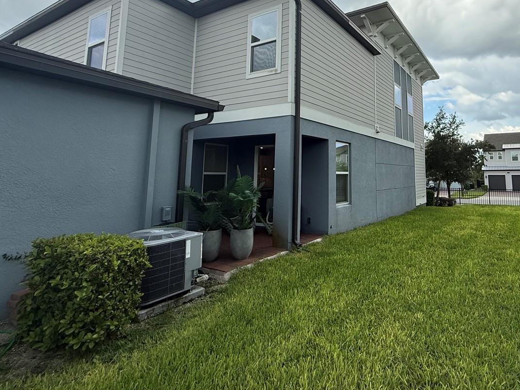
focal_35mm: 21
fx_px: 315
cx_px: 342
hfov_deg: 76.7
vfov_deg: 61.9
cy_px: 131
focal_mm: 2.22
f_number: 2.2
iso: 64
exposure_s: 1/820
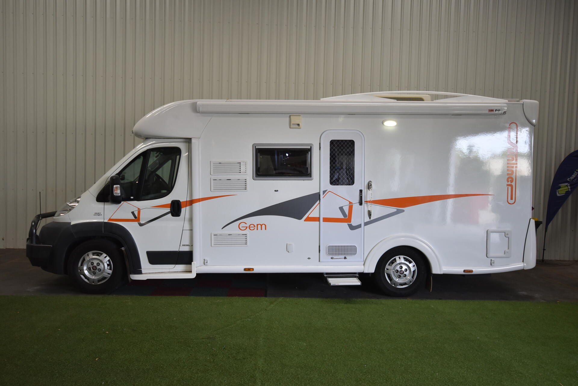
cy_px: 193
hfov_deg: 61.9
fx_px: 482
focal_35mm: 30
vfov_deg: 43.7
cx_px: 289
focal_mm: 20
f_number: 5.6
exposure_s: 1/60
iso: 640
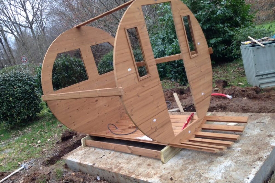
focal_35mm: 35
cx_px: 135
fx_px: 267
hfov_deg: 54.4
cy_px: 82
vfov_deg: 37.8
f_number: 2.4
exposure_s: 1/120
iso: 50
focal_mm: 4.12
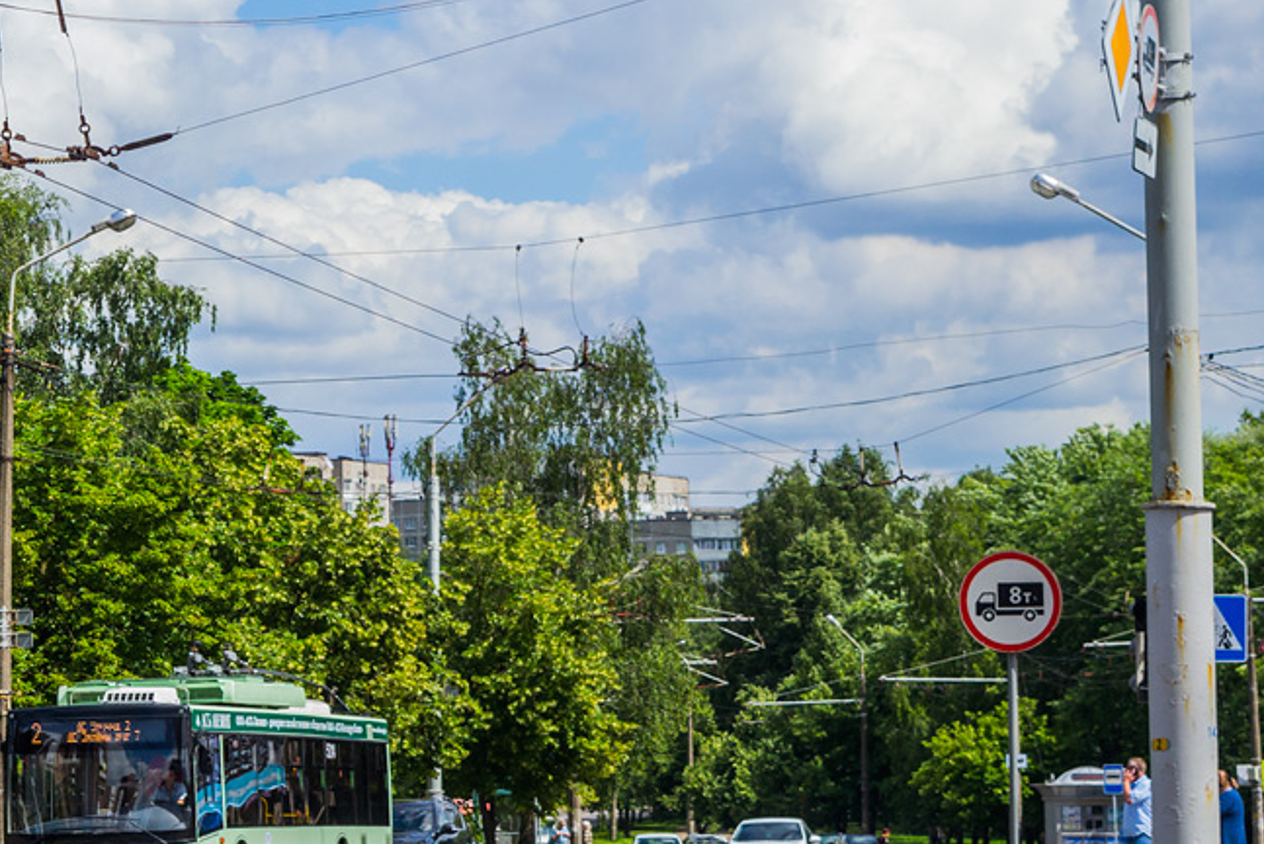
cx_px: 94
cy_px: 377
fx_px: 5372
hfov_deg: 13.3
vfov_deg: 9.0
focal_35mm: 153
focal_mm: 55
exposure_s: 1/1600
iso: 400
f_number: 6.3
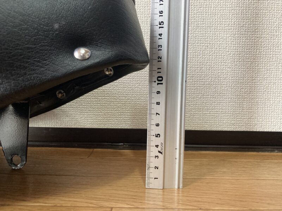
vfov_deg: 49.7
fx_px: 228
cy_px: 106
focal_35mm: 28
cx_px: 141
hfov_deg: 63.4
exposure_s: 1/50
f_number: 1.8
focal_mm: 3.99
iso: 250
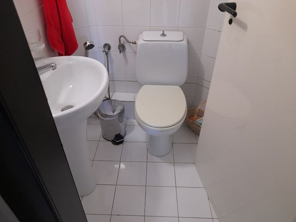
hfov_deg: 69.4
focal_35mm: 25
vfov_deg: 54.8
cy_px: 111
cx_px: 148
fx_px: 214
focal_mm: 4.6
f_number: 2
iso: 320
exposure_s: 1/33
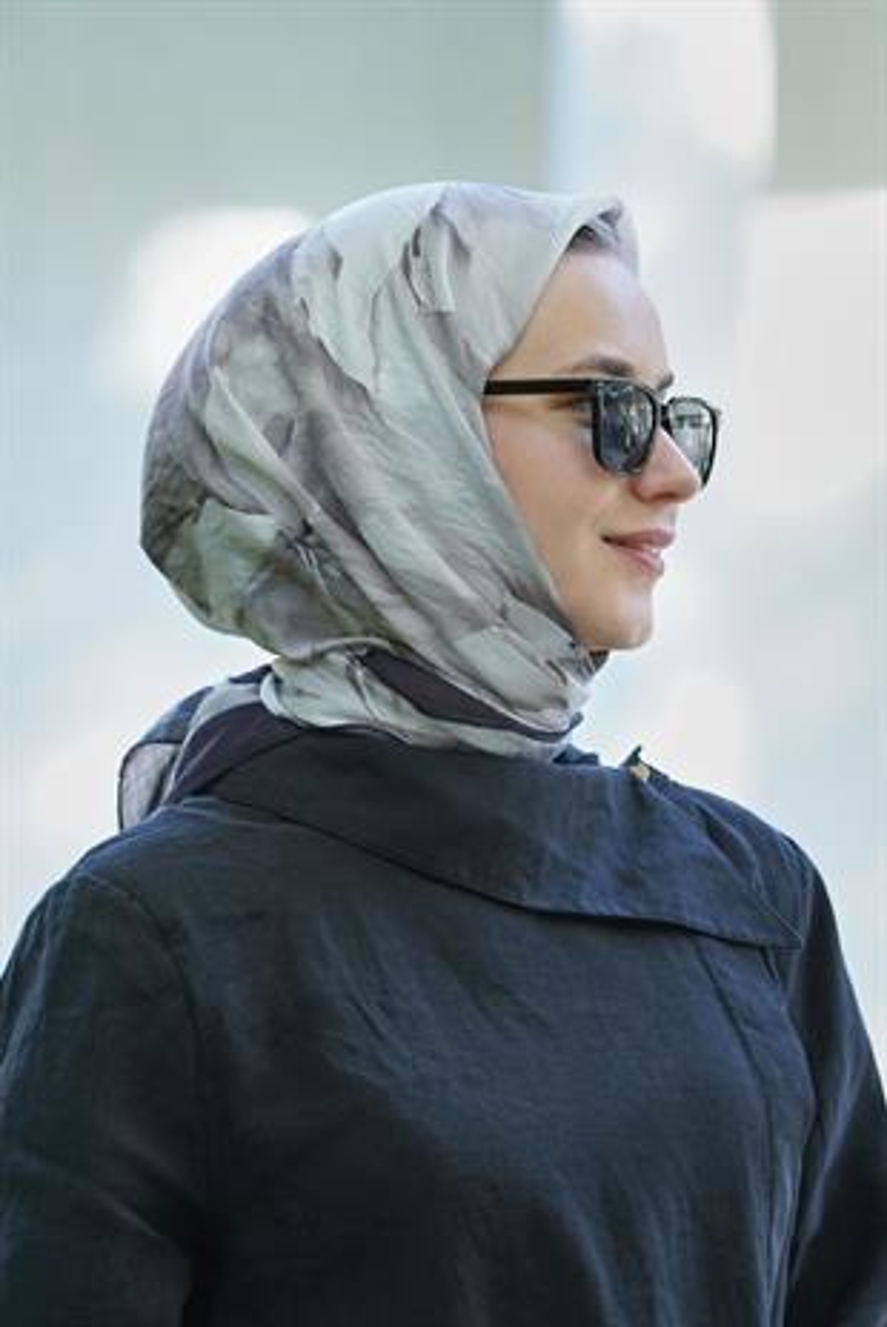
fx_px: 4428
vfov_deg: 17.1
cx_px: 444
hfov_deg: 11.4
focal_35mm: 120
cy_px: 664
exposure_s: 1/125
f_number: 5
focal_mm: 120
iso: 500
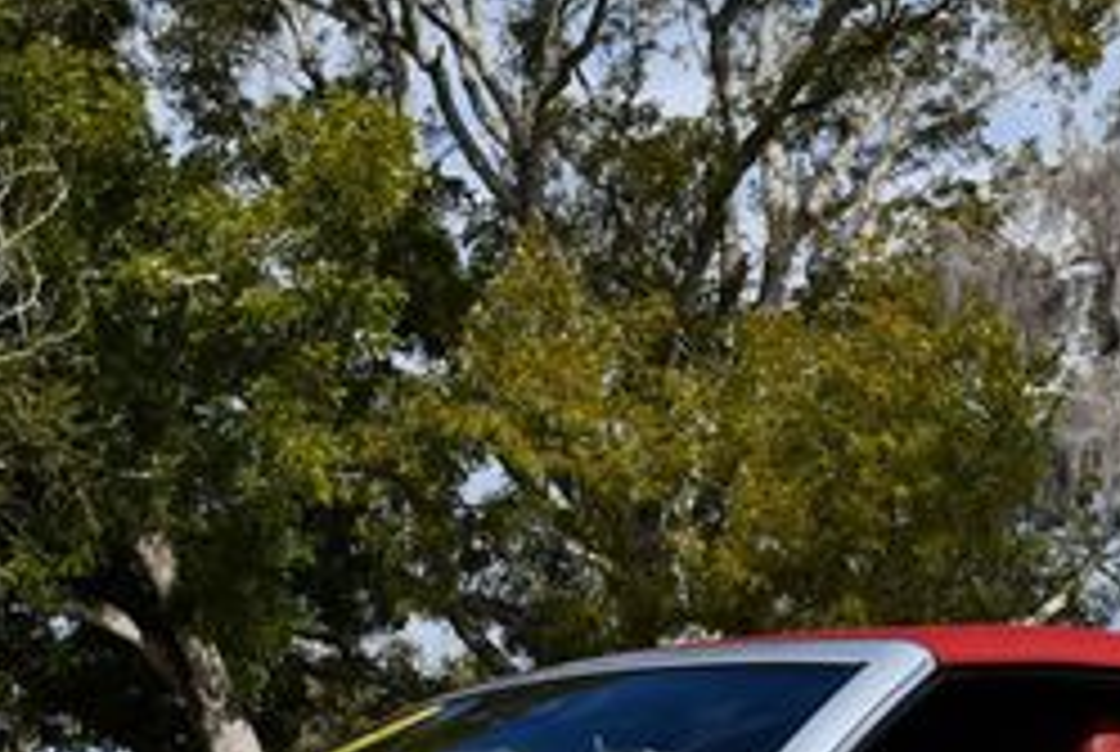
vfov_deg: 11.9
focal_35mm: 113
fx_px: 3522
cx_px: 531
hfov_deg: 18.1
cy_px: 937
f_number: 10
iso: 100
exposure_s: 1/400
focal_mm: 22
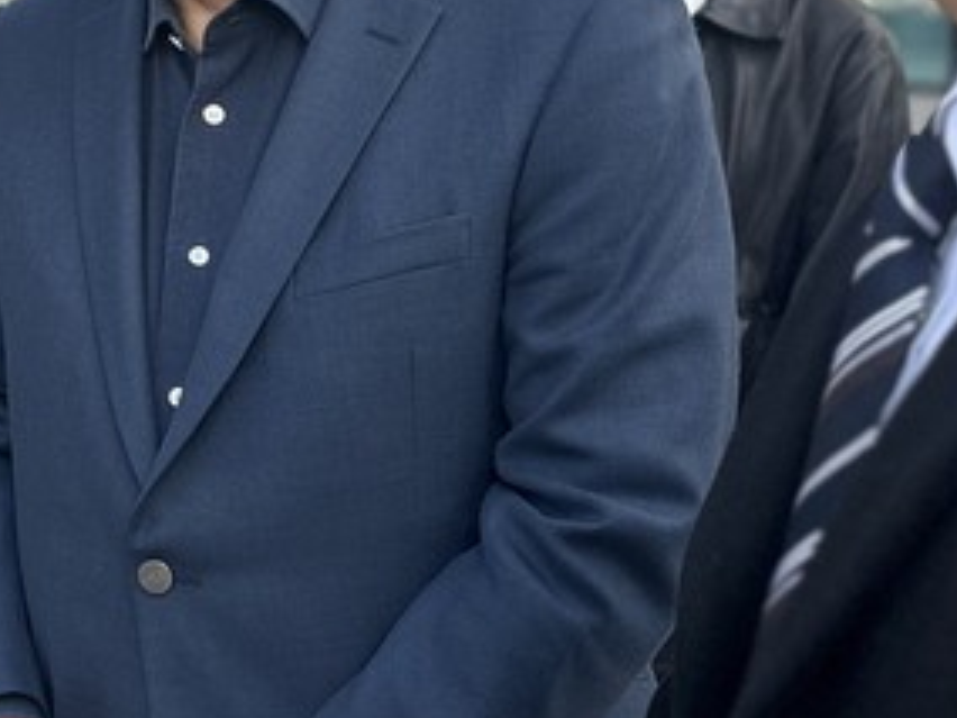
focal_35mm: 81
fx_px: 2239
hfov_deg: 20.2
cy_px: 0
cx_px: -539
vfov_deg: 17.8
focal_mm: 6.86
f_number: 1.78
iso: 80
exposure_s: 1/803
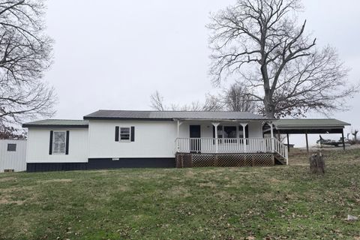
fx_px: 260
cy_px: 140
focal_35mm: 26
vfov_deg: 49.3
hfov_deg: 69.4
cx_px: 176
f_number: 1.78
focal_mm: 6.76
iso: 80
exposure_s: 1/888
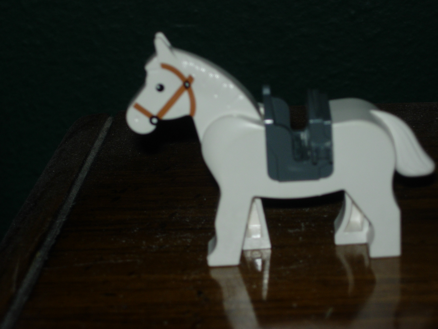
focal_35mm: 113
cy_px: 164
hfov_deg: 17.4
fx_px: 1430
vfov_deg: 13.1
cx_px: 219
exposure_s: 1/64
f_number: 4.9
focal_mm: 23.4
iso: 79
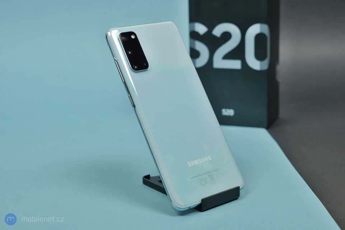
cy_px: 115
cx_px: 172
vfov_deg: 27.5
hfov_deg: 40.4
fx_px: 469
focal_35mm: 49
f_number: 6.3
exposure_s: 1/160
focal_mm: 49
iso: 800
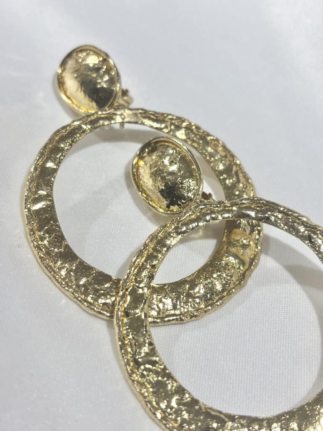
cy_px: 216
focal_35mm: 52
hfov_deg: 28.0
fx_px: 647
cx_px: 162
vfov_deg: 36.8
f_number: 1.6
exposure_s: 1/218
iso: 32
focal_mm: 5.96
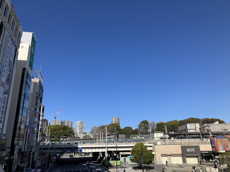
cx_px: 115
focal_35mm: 28
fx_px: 186
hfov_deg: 63.4
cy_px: 86
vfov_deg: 49.7
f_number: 1.8
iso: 32
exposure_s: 1/2558
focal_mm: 3.99
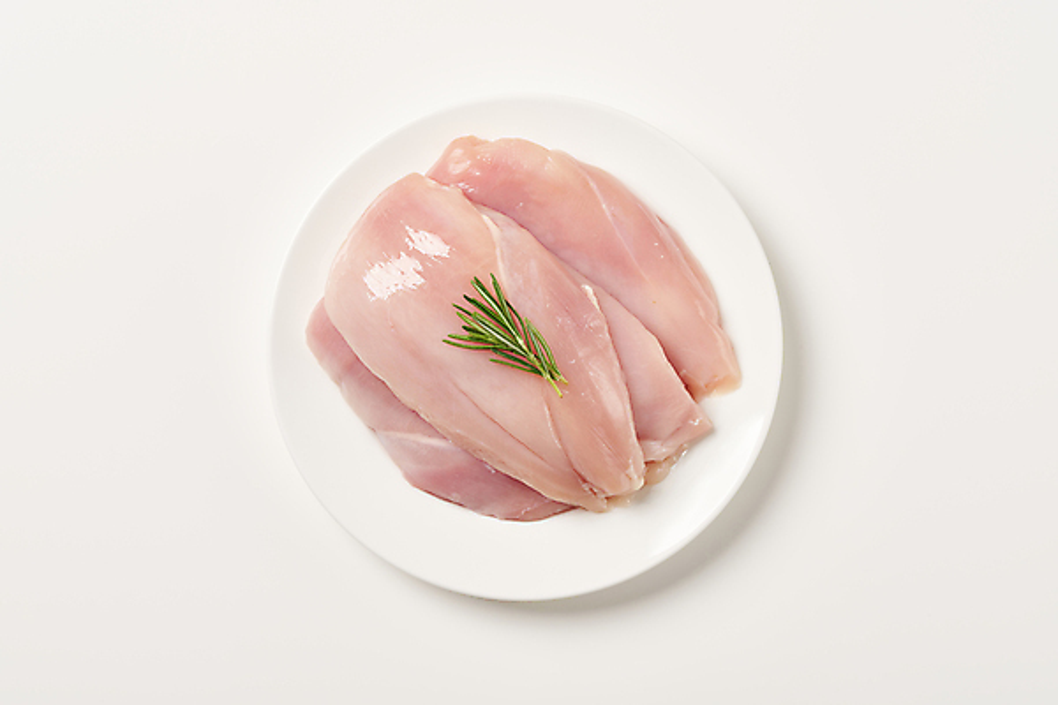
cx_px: 529
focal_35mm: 105
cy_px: 352
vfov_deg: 13.0
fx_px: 3086
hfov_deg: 19.5
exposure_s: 1/125
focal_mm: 105
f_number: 11
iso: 100
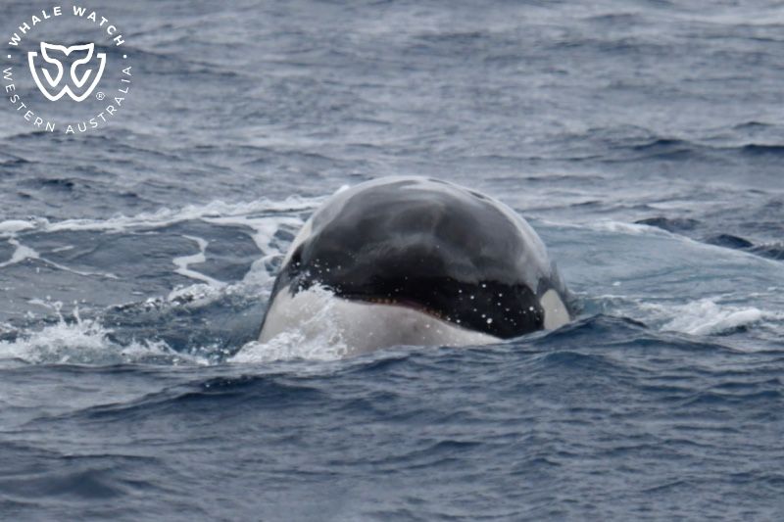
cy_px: 261
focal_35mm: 500
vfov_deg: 2.7
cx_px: 392
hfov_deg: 4.1
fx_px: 10886
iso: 1400
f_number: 6.3
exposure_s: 1/8000
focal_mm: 500
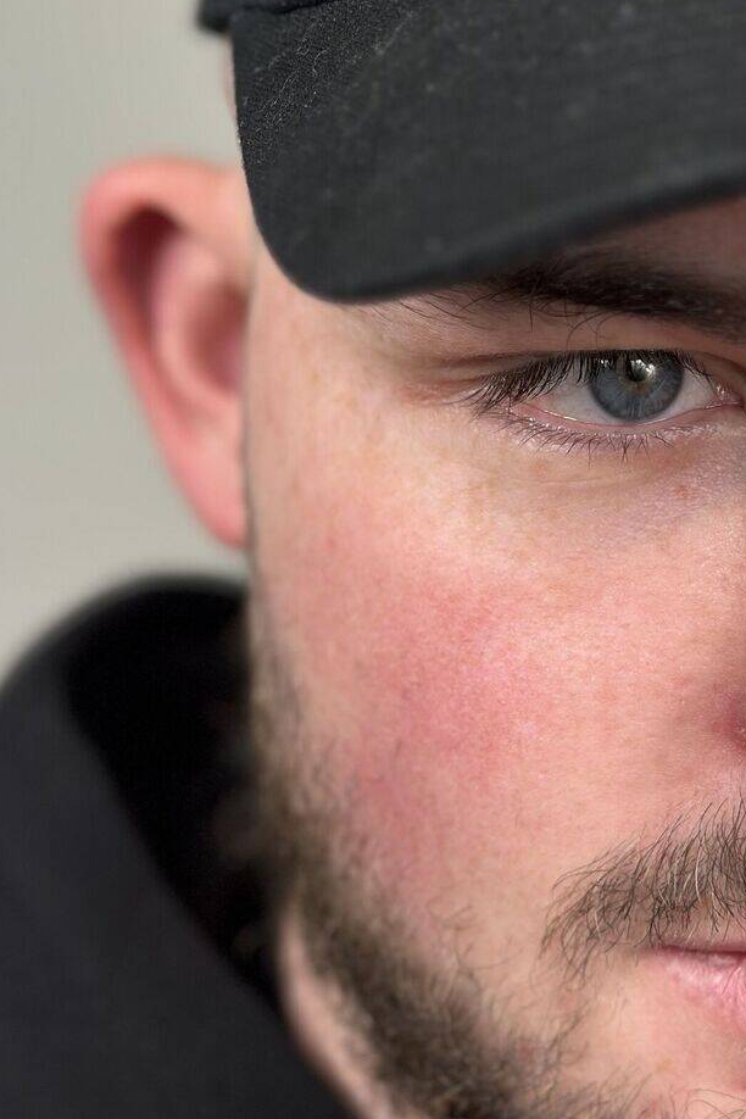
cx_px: 440
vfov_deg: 23.1
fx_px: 2704
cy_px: 244
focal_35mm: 87
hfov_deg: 15.7
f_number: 1.78
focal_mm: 6.86
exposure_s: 1/266
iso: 80
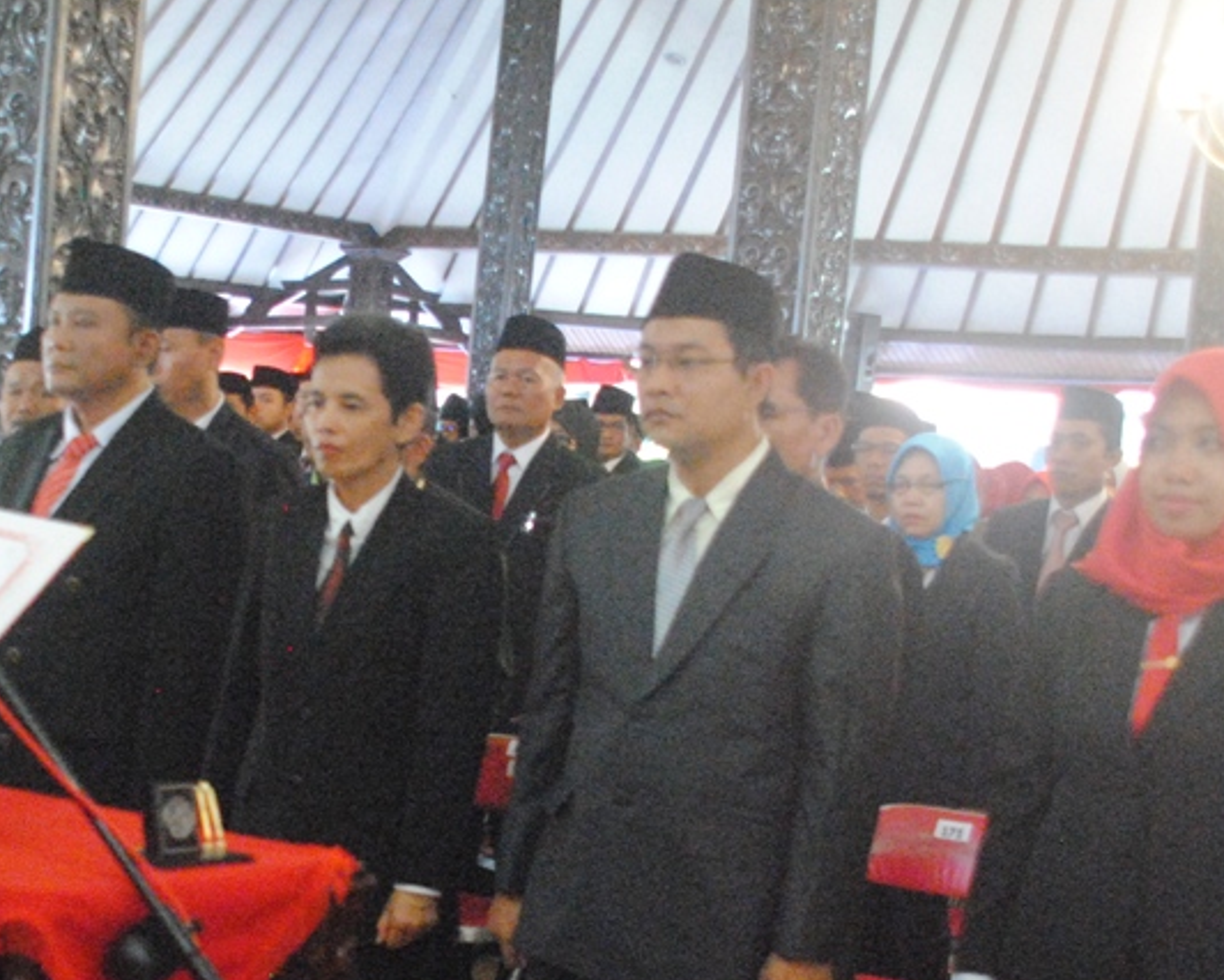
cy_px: 720
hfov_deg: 23.9
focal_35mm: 79
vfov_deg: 19.3
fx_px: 2863
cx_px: 323
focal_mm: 26
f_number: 4
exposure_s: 1/30
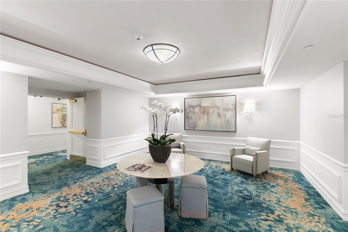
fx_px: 155
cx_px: 174
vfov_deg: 73.8
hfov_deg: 96.7
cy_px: 116
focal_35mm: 16
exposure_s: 1/15
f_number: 2.8
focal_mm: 16
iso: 800
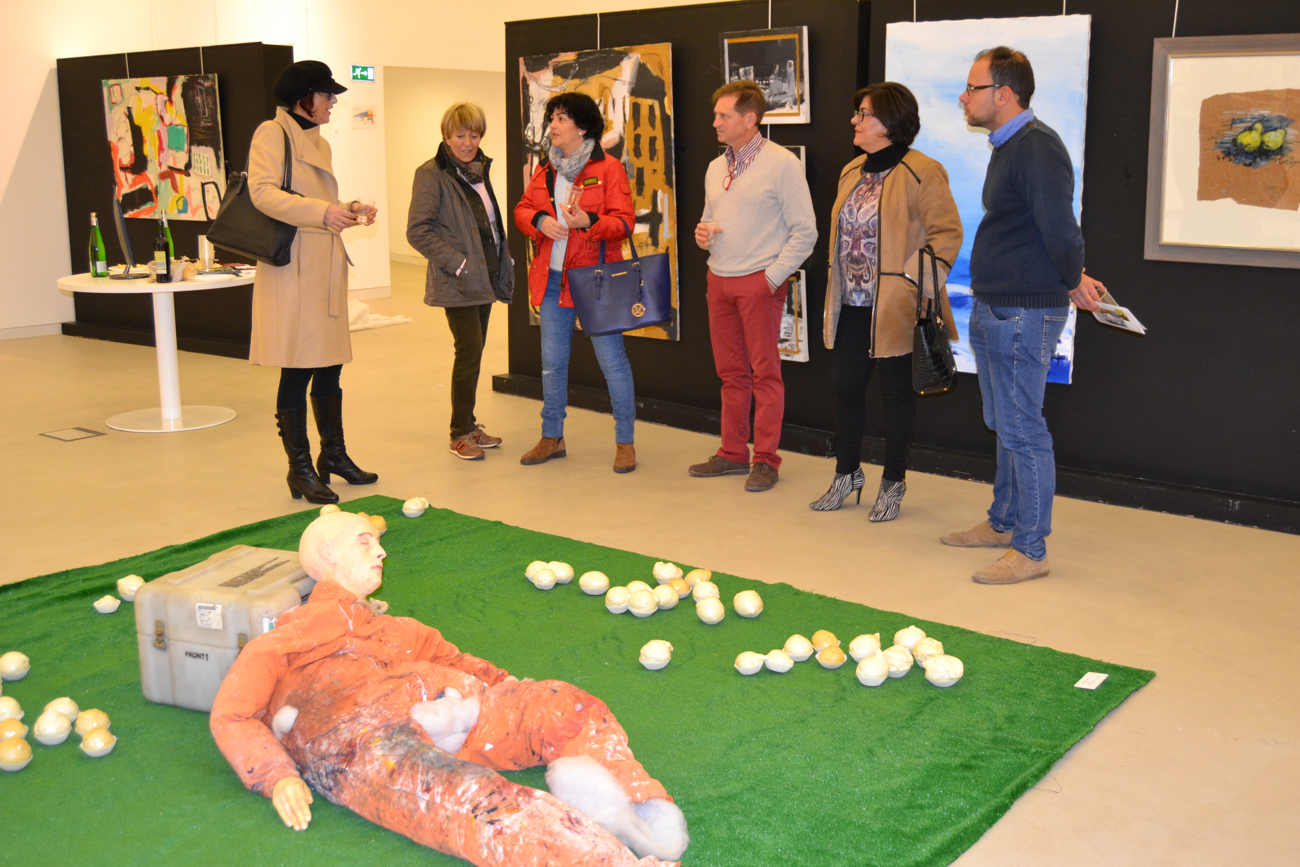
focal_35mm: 36
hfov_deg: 53.1
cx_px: 650
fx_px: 1300
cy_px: 434
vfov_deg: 36.9
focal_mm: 24
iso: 900
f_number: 3.8
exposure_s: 1/60
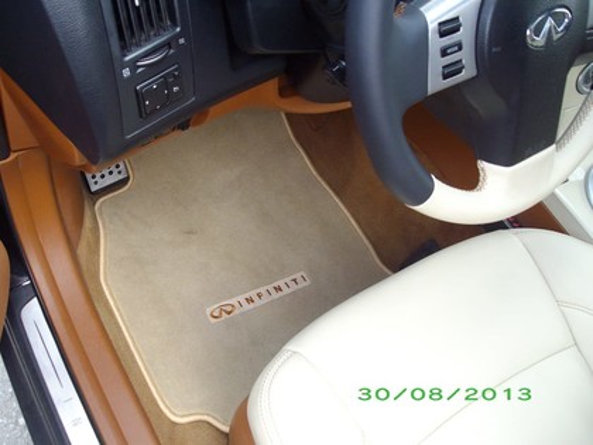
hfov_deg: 51.4
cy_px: 222
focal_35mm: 36
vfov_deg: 39.7
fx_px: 617
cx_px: 296
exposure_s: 1/100
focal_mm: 6
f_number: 2.7
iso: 160
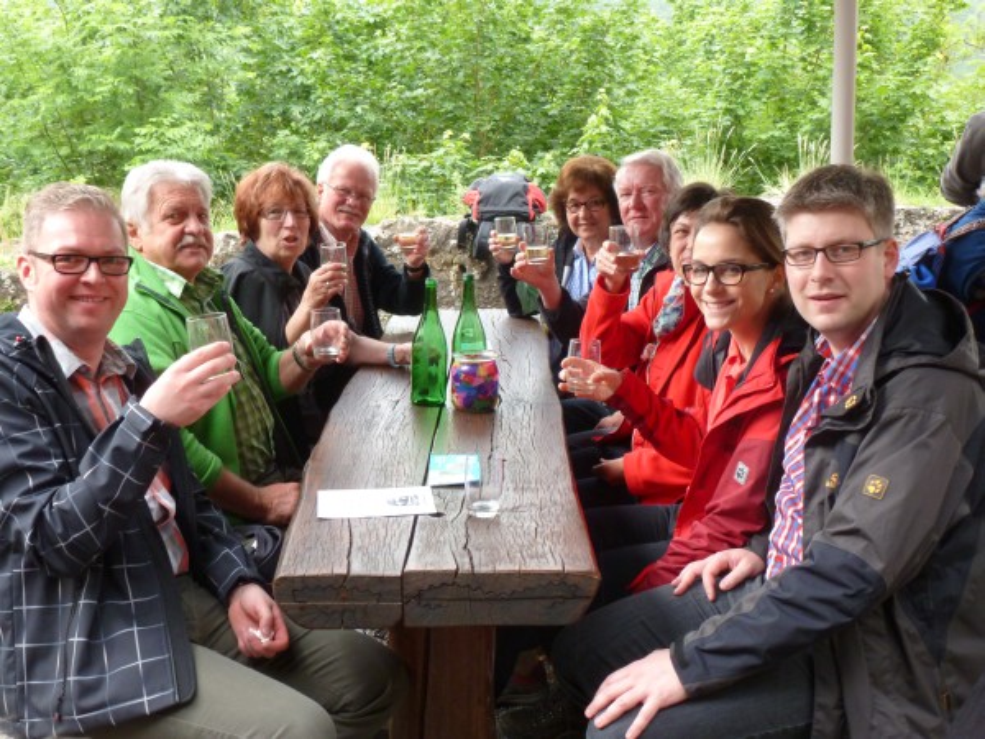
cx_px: 492
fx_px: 1167
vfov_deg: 35.1
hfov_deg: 45.8
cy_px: 370
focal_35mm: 41
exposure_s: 1/60
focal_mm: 7.4
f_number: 3.9
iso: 200
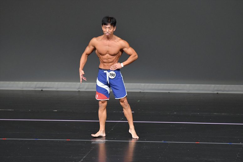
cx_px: 122
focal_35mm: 315
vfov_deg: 4.4
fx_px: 2125
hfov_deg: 6.5
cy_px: 81
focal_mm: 210
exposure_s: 1/400
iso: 4000
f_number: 5.6
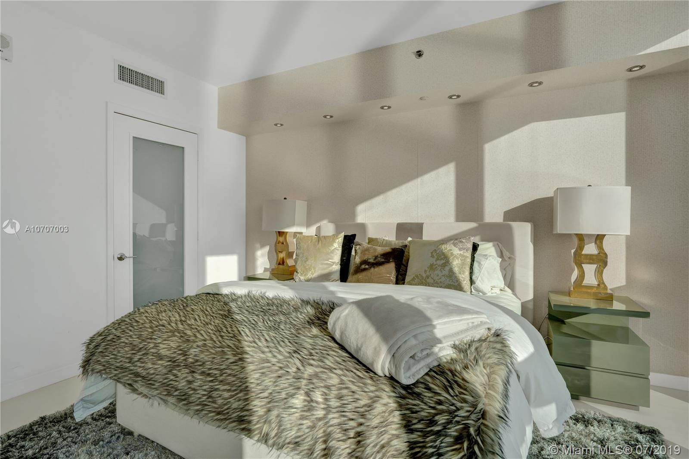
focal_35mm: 18
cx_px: 344
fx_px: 344
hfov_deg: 90.0
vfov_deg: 67.4
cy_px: 230
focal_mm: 18
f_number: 8
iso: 100
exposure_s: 1/80
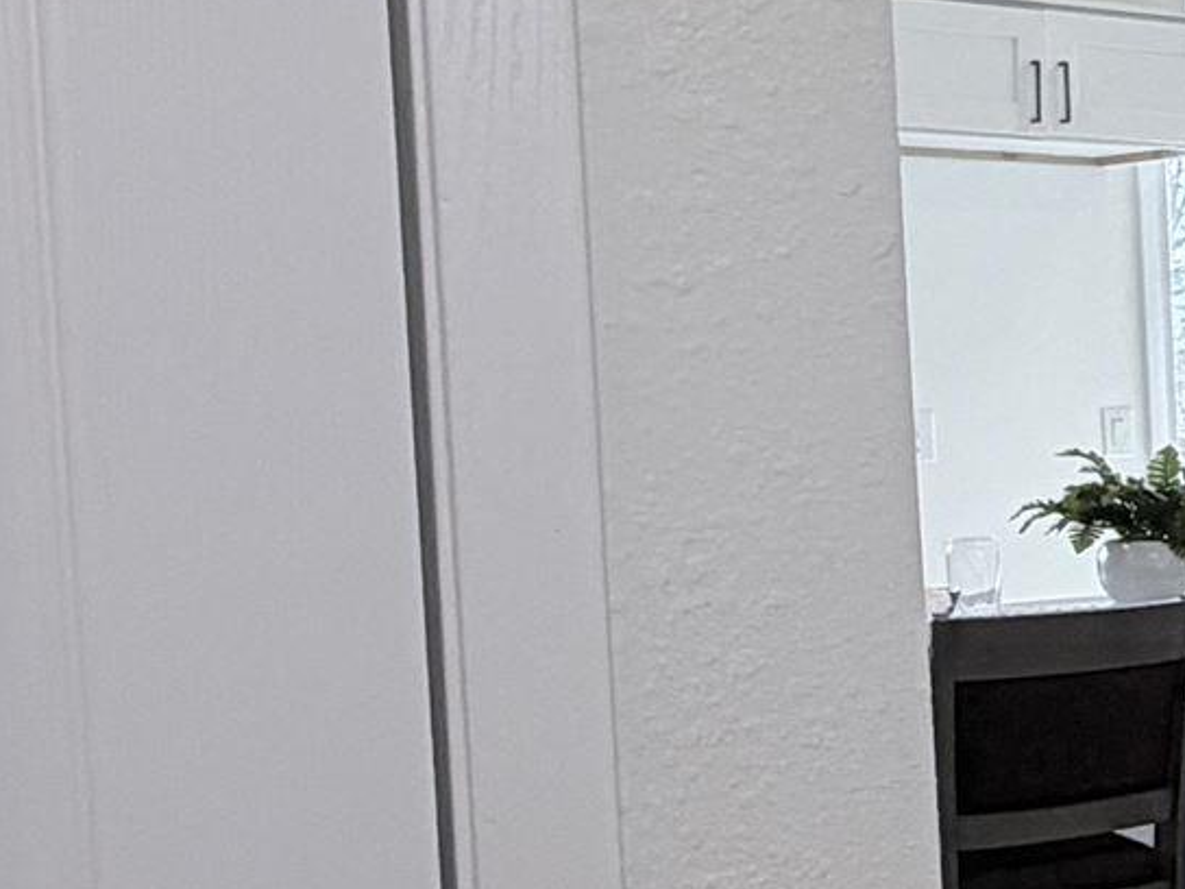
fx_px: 2704
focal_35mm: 79
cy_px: 529
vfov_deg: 18.6
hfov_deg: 17.9
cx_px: 2311
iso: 100
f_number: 2.2
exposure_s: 1/120
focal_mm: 2.22
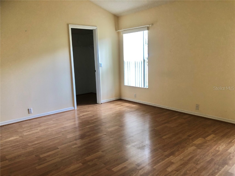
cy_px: 88
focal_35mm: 28
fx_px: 190
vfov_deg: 49.7
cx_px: 118
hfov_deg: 63.4
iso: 50
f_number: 1.8
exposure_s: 1/15
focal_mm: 3.99
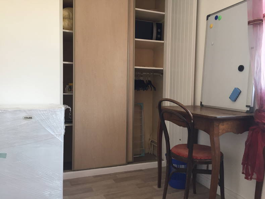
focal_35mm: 29
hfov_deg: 61.7
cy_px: 100
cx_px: 132
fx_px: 222
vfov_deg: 48.2
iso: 40
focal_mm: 4.15
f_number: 2.2
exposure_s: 1/33
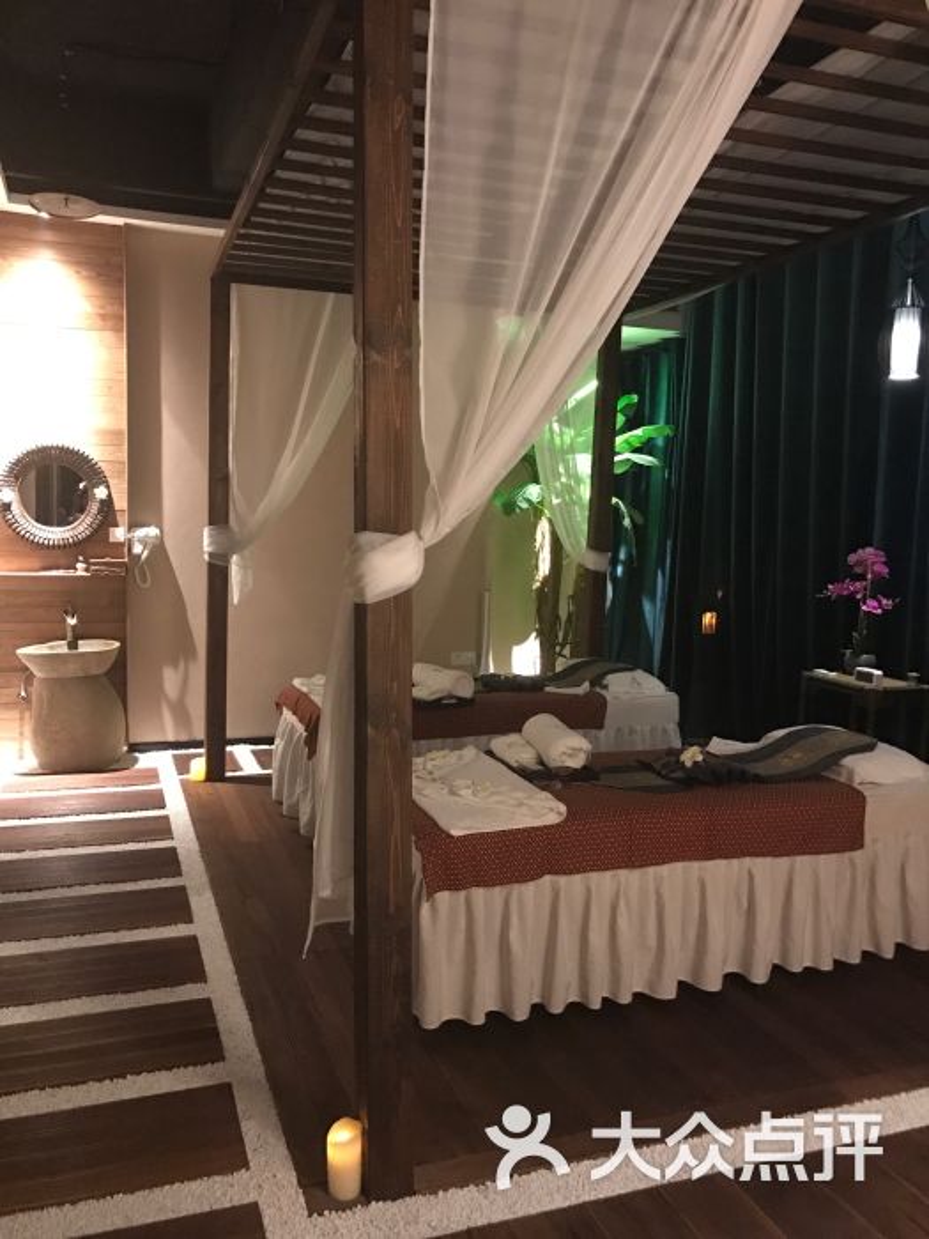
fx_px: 1002
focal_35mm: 28
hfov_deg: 49.7
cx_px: 464
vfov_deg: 63.4
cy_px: 620
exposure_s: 1/4
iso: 100
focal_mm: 3.99
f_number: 1.8
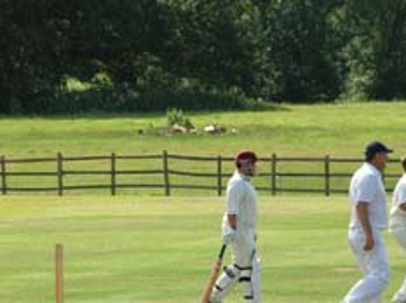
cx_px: 277
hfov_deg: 4.4
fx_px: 5340
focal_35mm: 456
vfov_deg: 3.3
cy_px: 183
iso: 50
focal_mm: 50
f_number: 4.4
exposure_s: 1/232
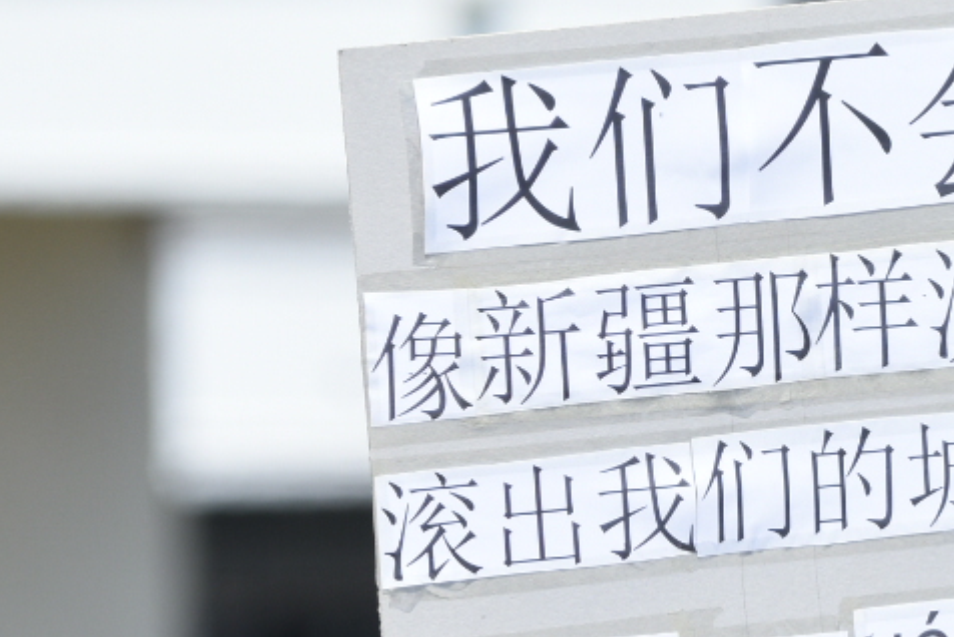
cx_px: 1475
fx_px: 40568
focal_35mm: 1530
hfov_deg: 1.3
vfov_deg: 0.9
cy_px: 941
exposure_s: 1/640
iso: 200
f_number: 6.3
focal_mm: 300
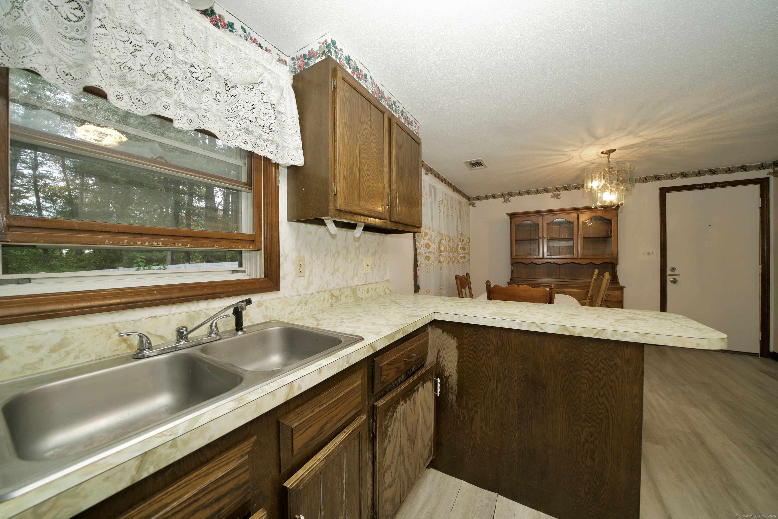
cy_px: 260
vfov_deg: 90.0
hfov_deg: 112.6
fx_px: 259
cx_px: 389
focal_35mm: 12
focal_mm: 12
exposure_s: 1/30
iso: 640
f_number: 6.3
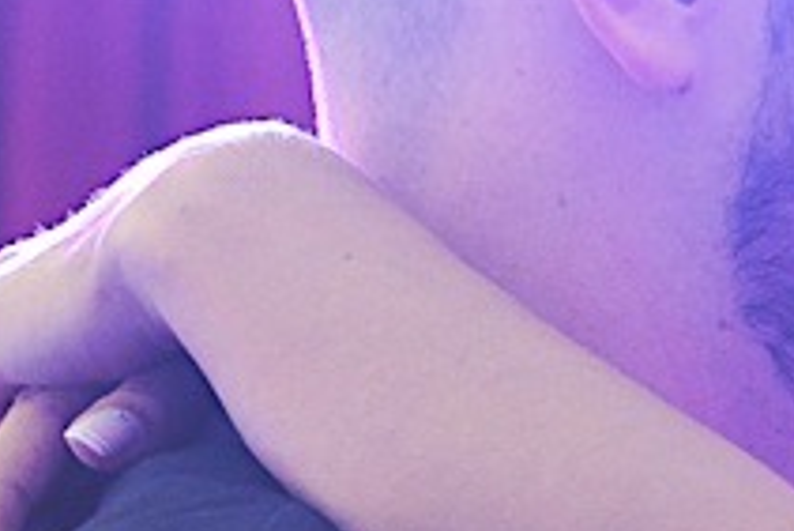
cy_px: 373
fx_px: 4392
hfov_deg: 10.0
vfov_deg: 6.9
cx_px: 1178
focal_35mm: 199
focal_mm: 35
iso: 1600
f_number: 2.8
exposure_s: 1/90
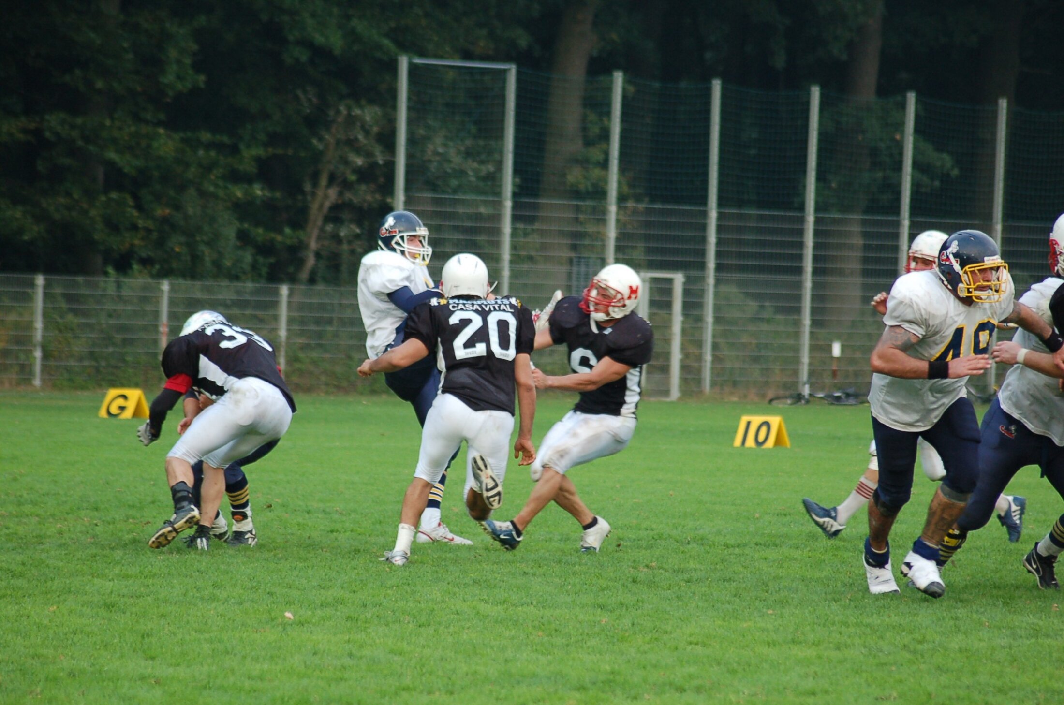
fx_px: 6637
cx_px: 532
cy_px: 352
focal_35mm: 225
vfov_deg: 6.1
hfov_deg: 9.2
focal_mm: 150
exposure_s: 1/500
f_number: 4.5
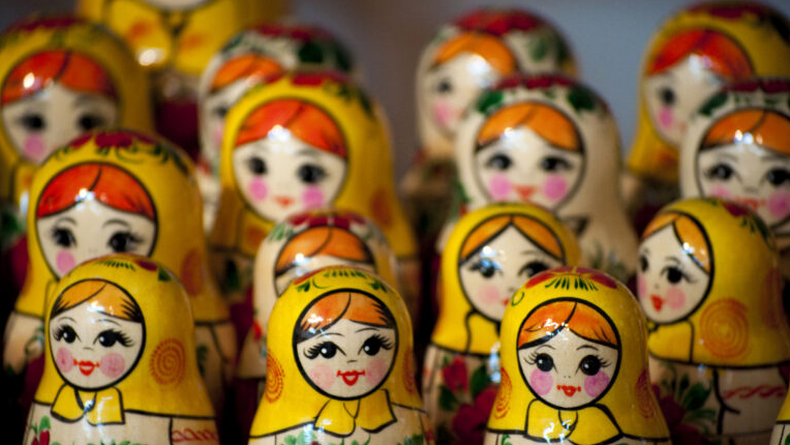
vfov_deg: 6.6
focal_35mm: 183
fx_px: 3834
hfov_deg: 11.8
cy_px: 242
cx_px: 396
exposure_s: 1/30
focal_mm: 116
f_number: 4.8
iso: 1000
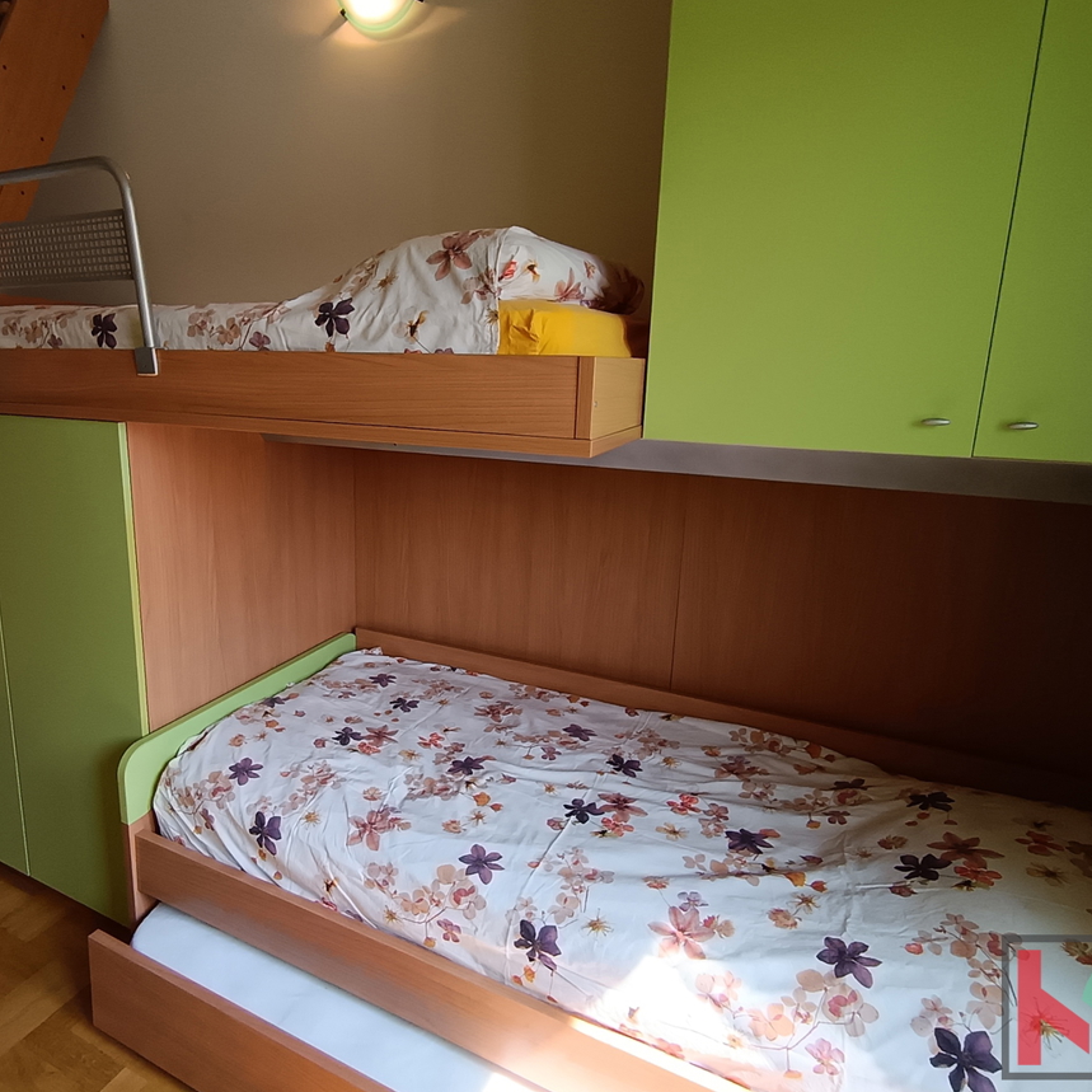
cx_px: 447
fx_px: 749
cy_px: 536
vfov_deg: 72.1
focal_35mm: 21
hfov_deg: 71.5
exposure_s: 1/100
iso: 293
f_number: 2.2
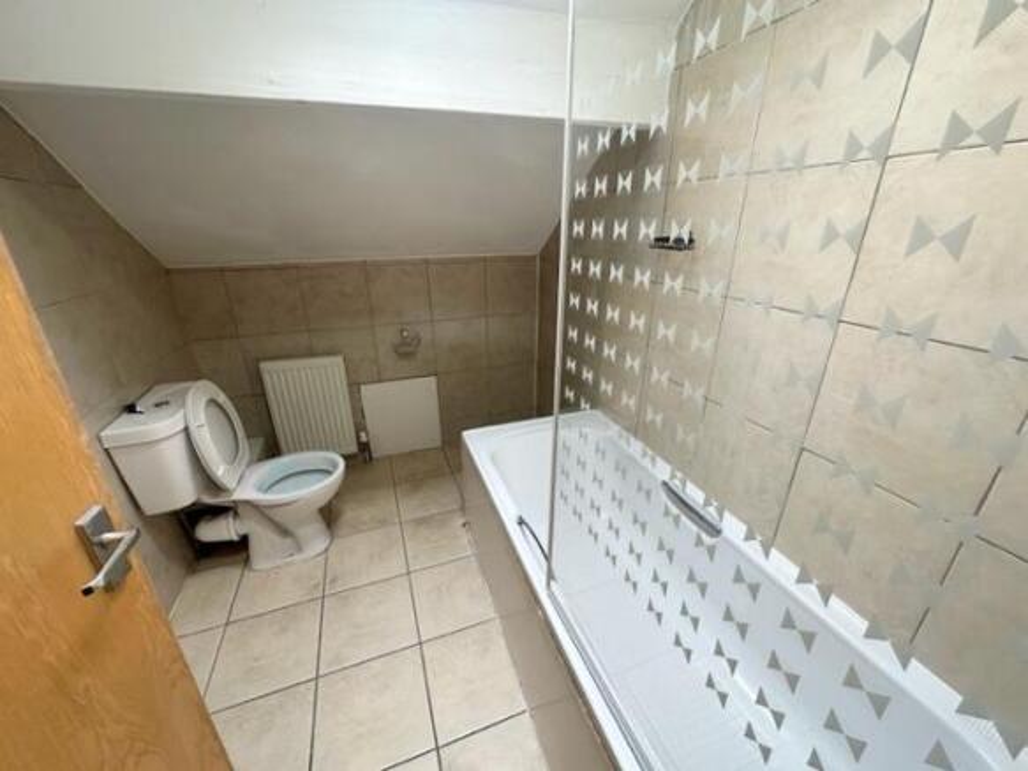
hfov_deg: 102.1
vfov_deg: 85.7
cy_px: 386
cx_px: 514
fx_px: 416
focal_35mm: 14
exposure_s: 1/100
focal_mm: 2.22
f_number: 2.2
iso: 125
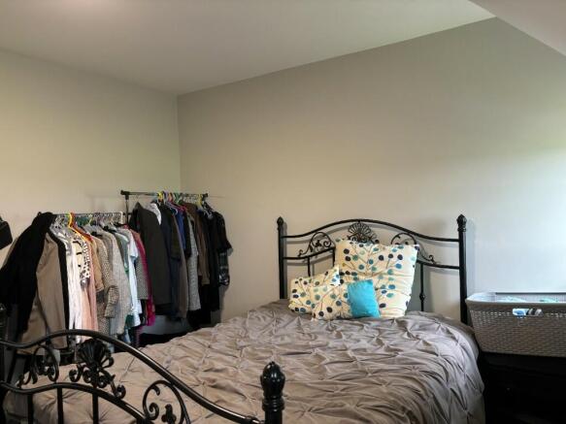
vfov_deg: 53.0
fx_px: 425
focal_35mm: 26
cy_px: 212
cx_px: 283
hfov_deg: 67.3
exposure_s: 1/50
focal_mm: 5.96
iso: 160
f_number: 1.6
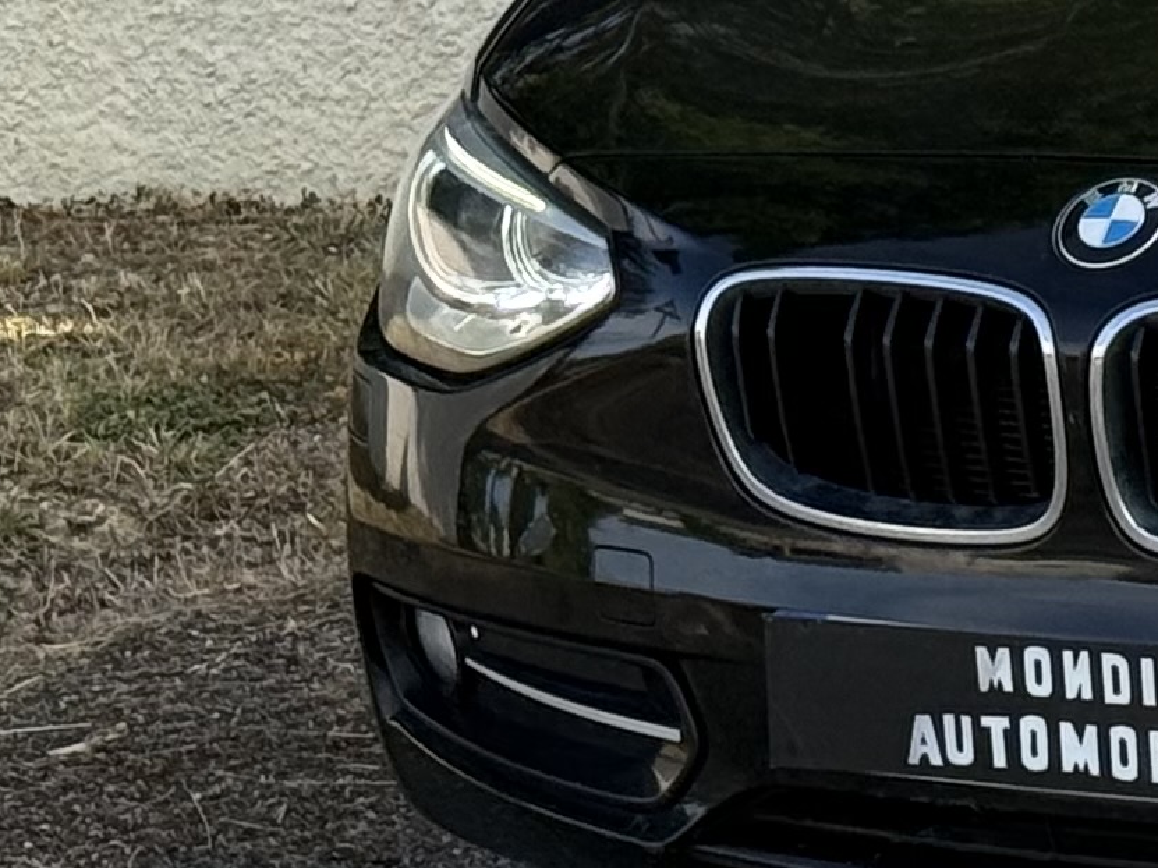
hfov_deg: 8.4
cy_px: -435
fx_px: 7793
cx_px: 1334
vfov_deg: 6.3
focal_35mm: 233
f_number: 1.78
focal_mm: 6.76
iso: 80
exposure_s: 1/2415
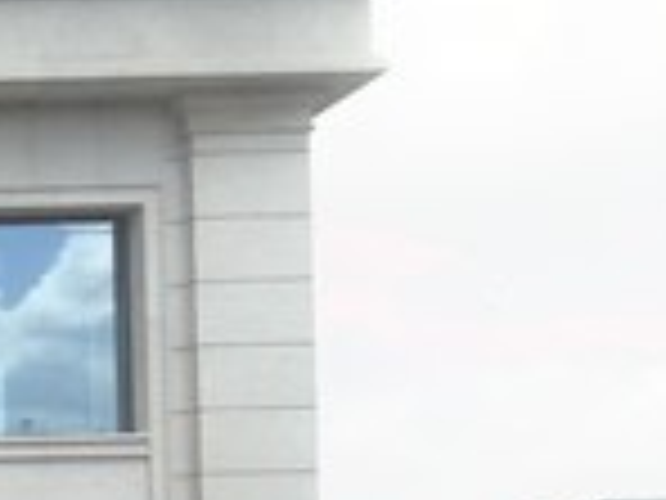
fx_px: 2713
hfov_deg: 11.0
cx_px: -1107
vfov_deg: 9.9
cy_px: 905
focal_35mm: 141
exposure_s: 1/928
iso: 50
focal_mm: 3.62
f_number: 1.8
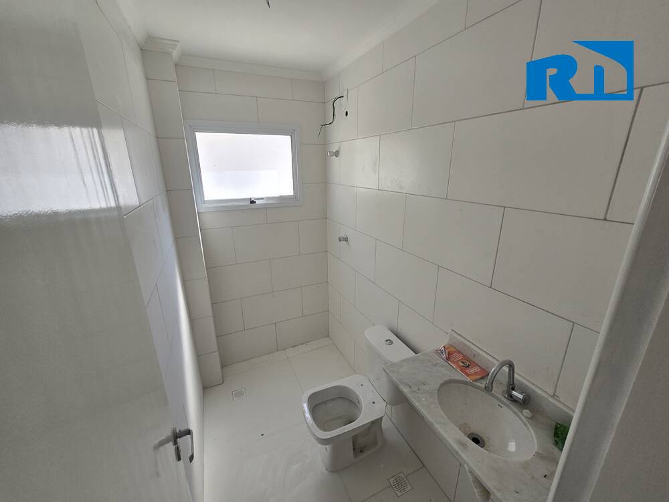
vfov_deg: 89.9
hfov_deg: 106.2
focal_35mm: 13
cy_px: 251
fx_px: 251
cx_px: 334
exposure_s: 1/351
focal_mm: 2.2
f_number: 2.2
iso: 50
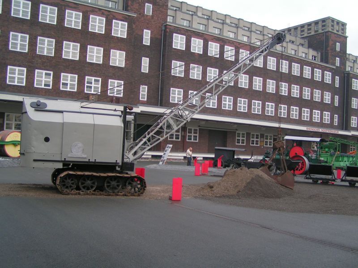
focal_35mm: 38
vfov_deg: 37.7
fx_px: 393
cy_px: 134
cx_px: 179
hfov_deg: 49.0
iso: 50
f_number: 2.8
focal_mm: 5.8
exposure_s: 1/250
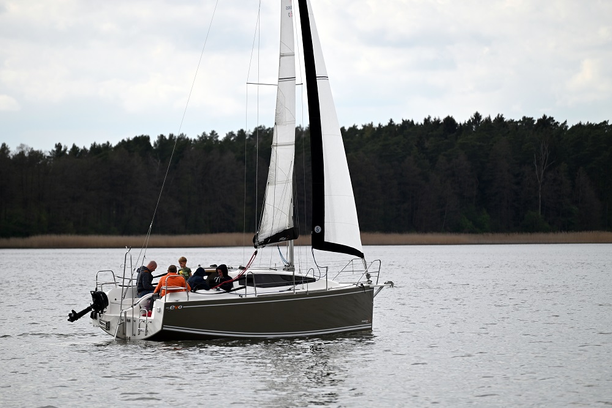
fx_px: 3740
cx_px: 306
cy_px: 204
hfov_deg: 9.4
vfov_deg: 6.2
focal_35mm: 220
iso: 160
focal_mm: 220
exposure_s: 1/1000
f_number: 5.6
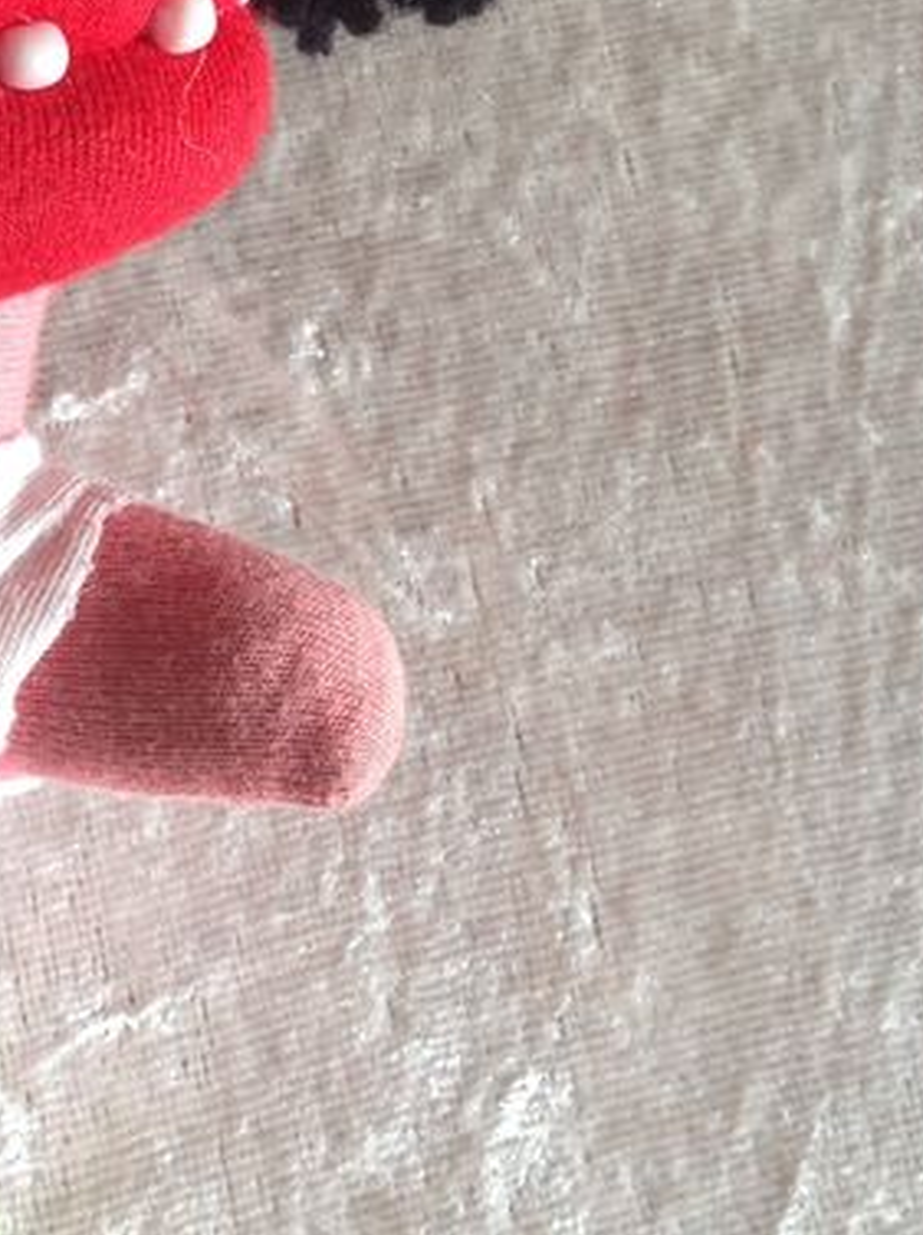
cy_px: 463
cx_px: -166
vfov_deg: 21.1
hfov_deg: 15.3
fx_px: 3314
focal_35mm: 93
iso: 64
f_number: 2.4
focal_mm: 4.28
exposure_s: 1/40
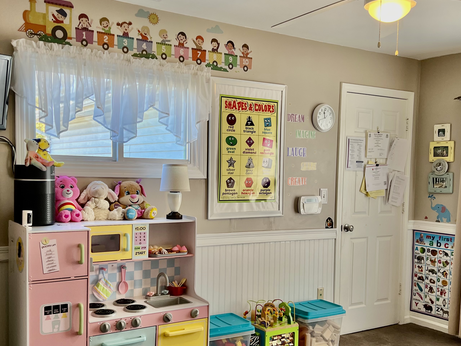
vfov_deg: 35.0
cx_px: 225
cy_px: 208
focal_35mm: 41
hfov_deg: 45.8
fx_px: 546
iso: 125
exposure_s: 1/120
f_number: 1.5
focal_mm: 5.7
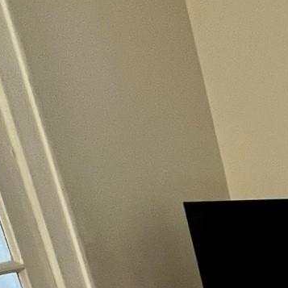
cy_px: 379
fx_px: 621
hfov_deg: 13.3
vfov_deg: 23.0
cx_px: 768
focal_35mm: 66
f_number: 1.8
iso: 200
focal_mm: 1.57
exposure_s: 1/99
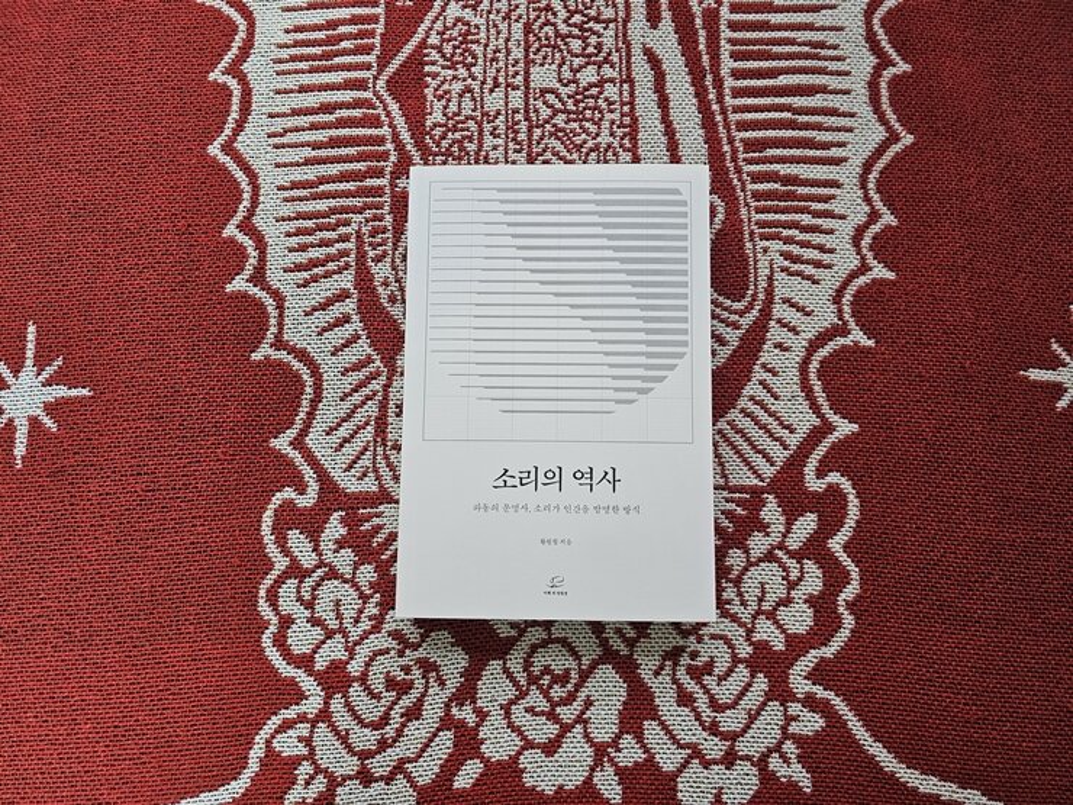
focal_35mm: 23
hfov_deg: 73.9
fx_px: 713
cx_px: 536
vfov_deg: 58.9
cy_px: 402
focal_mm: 6.3
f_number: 1.7
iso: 320
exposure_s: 1/120
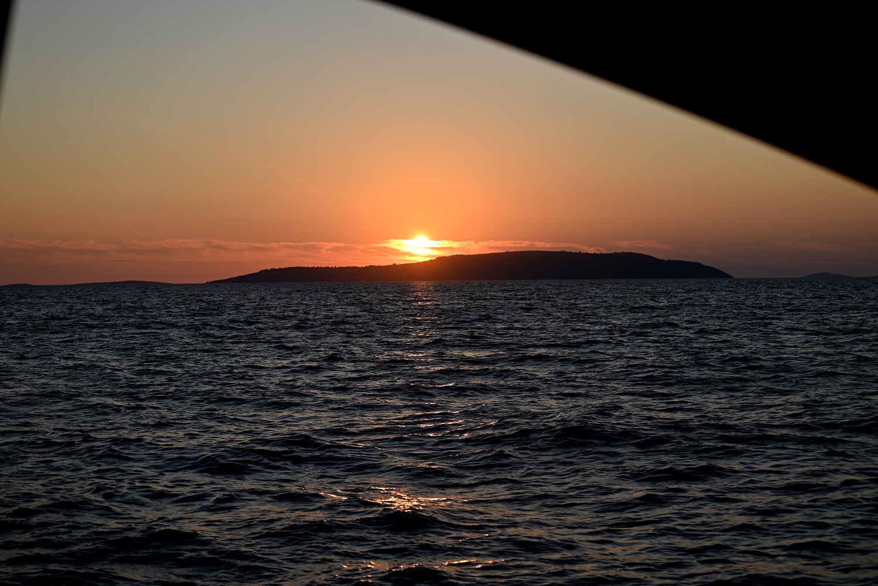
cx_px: 439
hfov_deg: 28.8
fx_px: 1708
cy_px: 293
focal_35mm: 70
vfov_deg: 19.5
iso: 110
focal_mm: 70
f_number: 5.6
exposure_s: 1/500
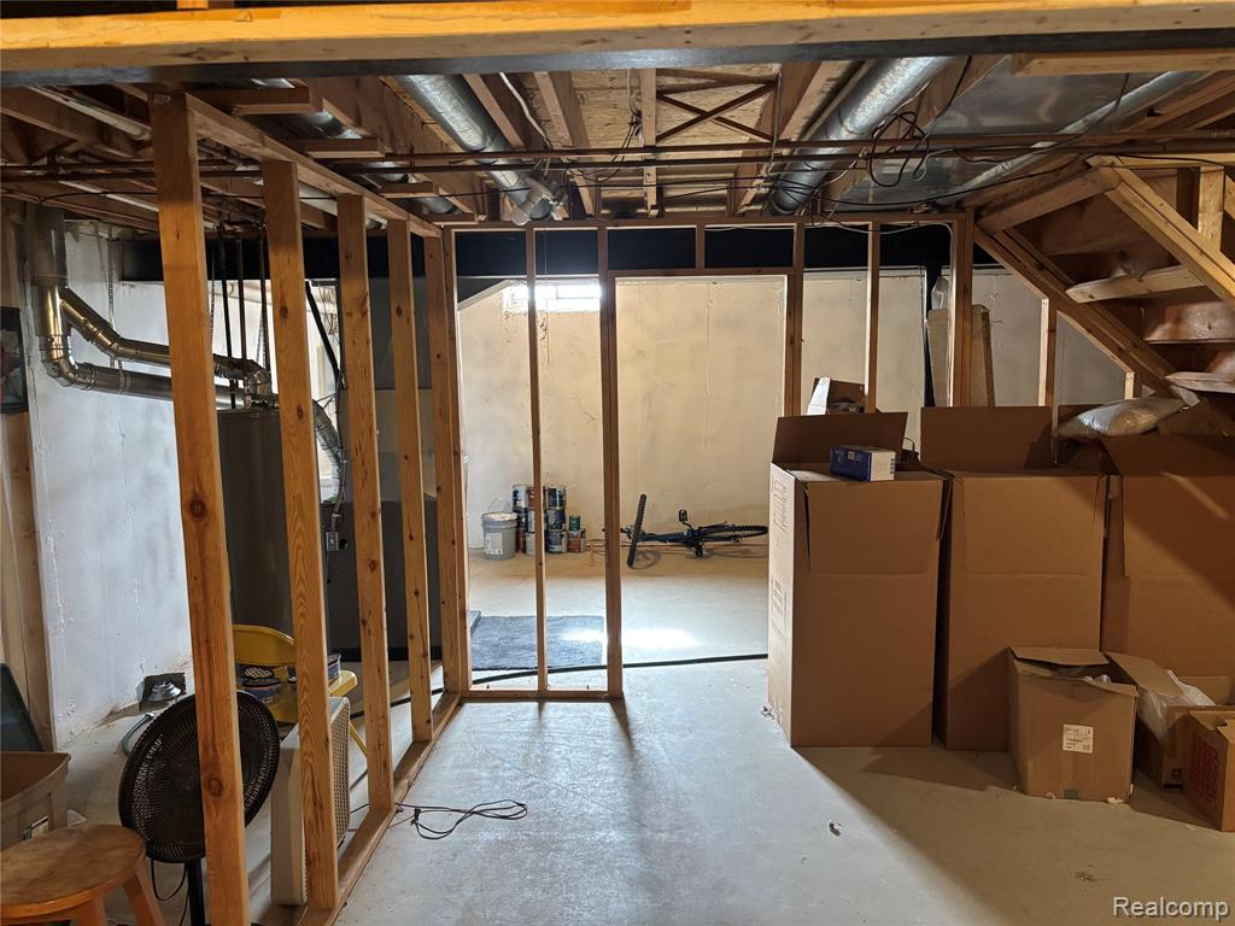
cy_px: 463
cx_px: 618
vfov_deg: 53.1
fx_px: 928
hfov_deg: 67.3
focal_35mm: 26
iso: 400
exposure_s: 1/60
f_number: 1.6
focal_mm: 5.96
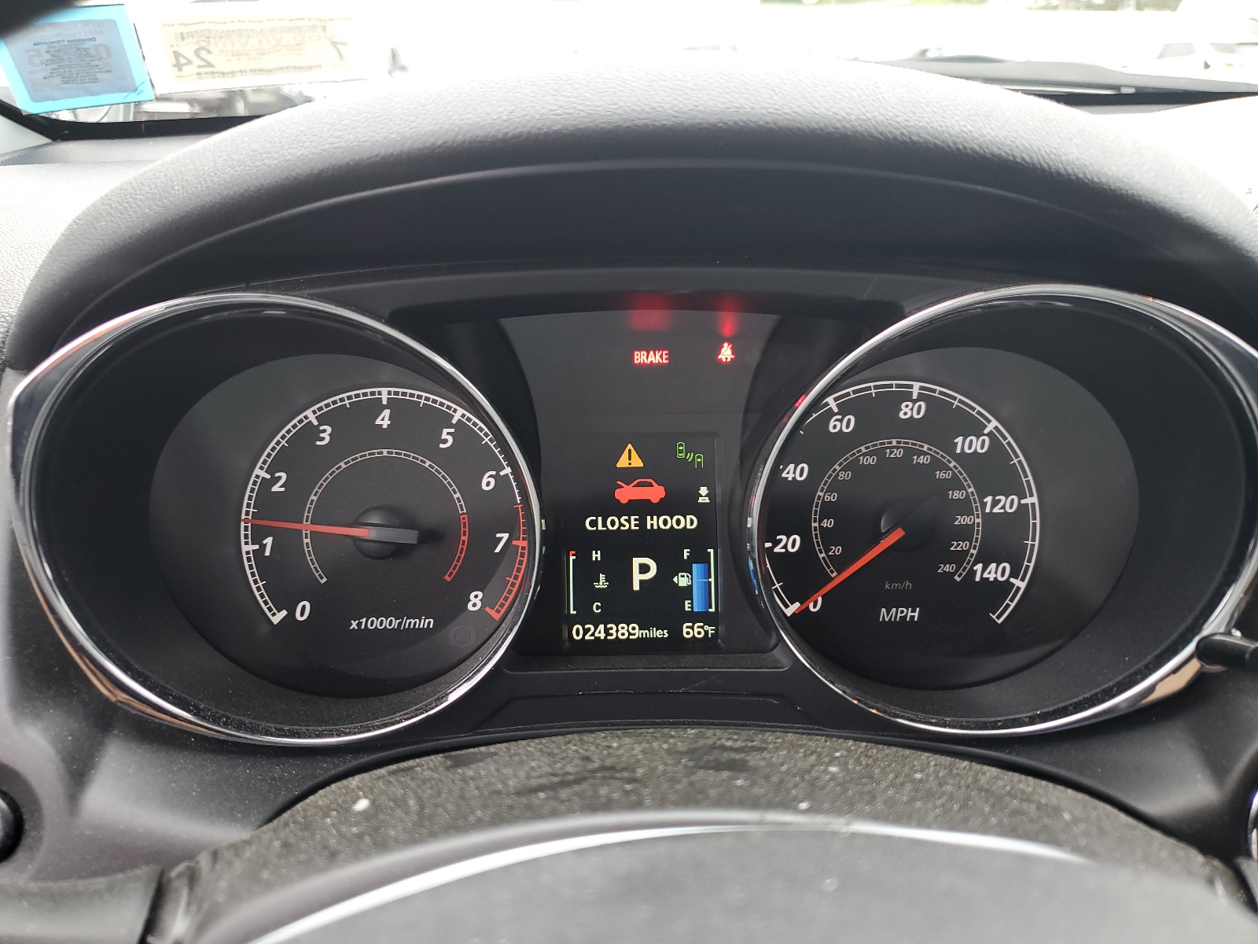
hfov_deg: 67.3
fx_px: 945
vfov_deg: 53.1
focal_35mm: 26
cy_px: 472
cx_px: 629
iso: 59
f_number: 1.5
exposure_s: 1/60.2
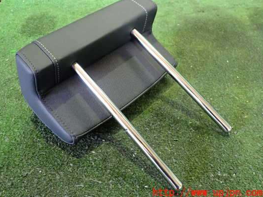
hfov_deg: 53.8
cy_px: 87
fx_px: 258
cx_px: 116
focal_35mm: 34
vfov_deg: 41.7
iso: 800
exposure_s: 1/30
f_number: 2.3
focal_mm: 5.4
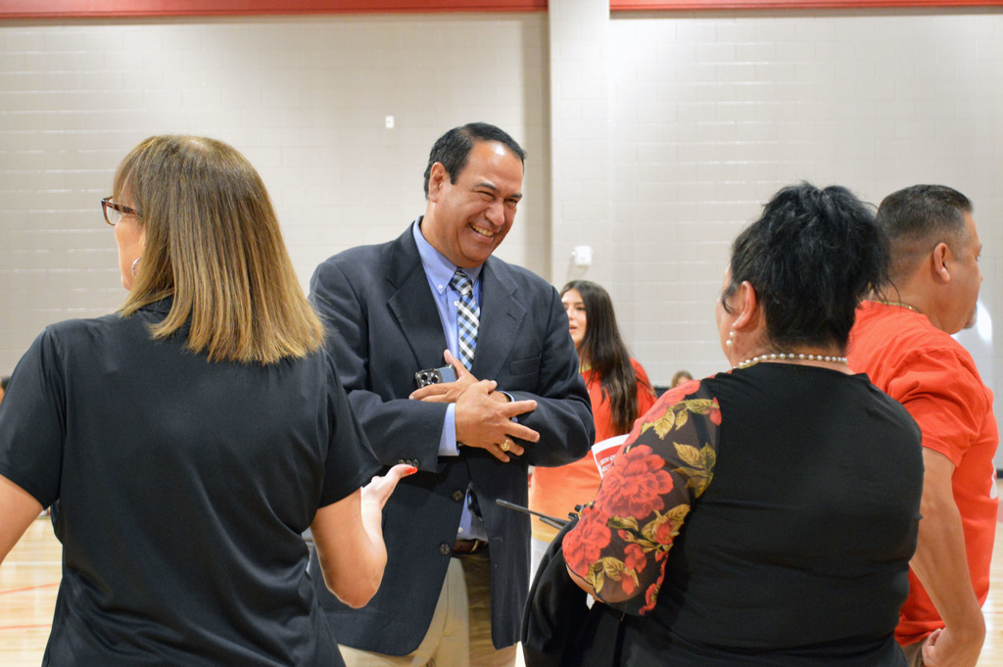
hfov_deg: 31.9
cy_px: 334
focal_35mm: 63
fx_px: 1754
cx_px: 502
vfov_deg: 21.5
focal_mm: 42
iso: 3200
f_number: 5.3
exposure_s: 1/40
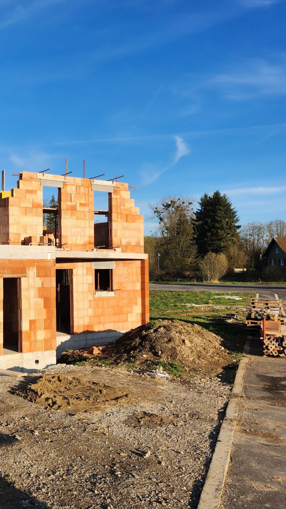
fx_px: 472
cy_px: 254
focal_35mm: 35
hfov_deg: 30.6
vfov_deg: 56.6
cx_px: -18
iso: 50
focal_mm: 5
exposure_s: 1/2404
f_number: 1.8
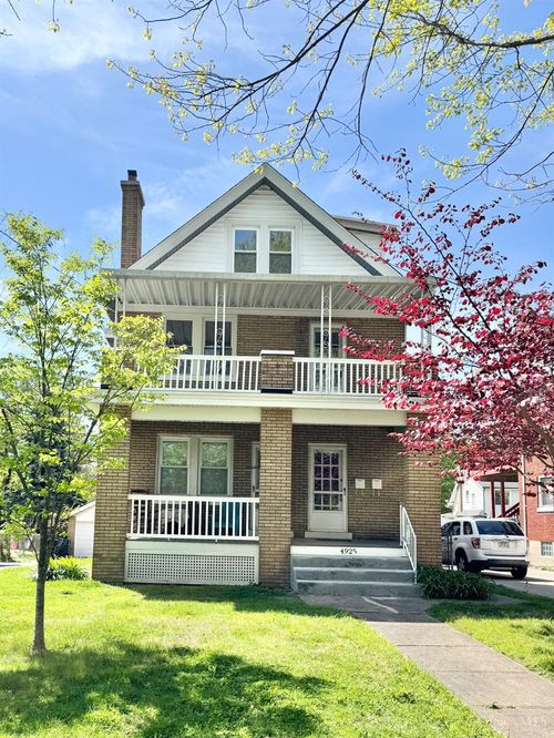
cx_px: 277
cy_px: 369
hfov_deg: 56.8
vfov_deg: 71.6
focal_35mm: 24
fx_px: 512
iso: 80
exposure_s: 1/4310
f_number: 1.78
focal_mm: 6.76
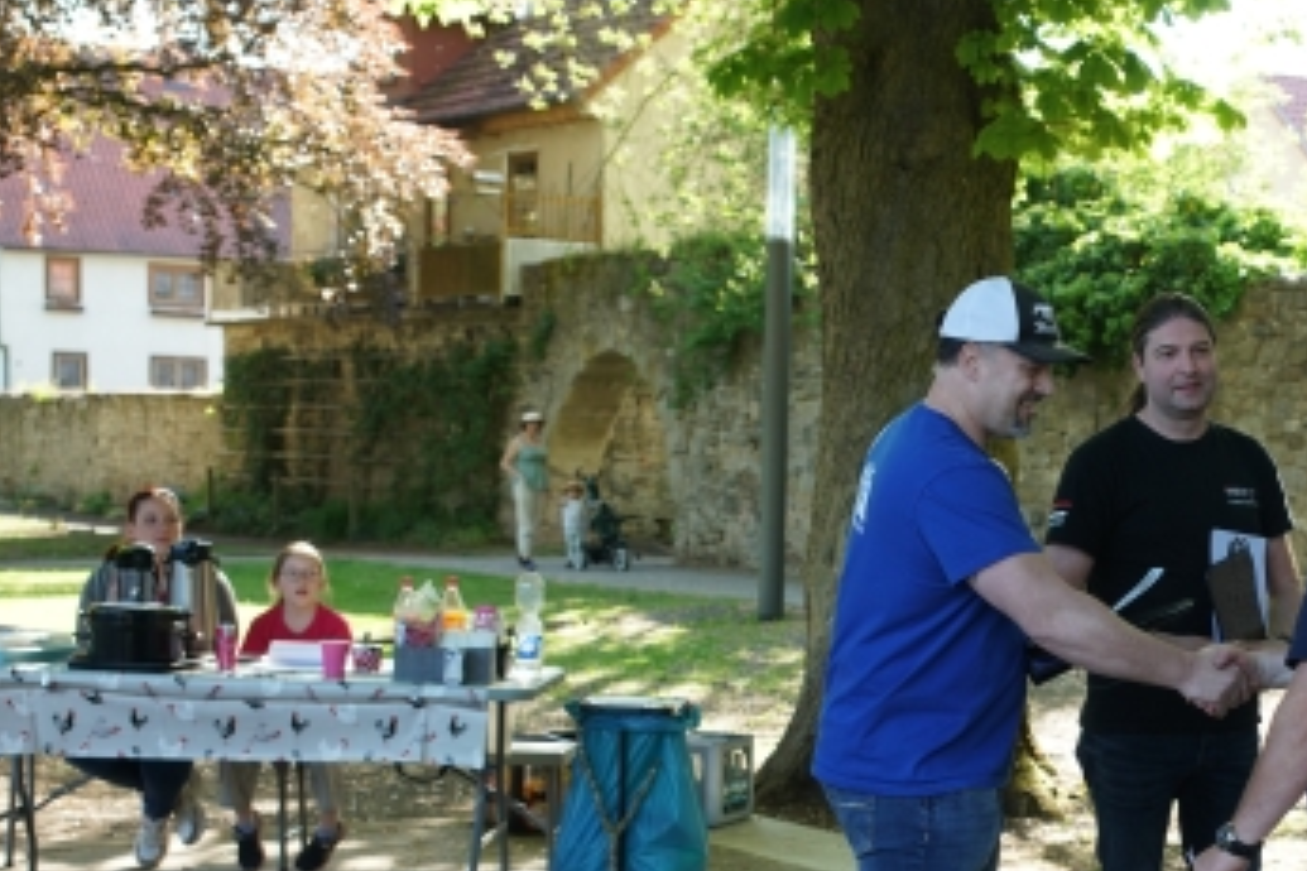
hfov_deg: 27.4
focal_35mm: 71
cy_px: 716
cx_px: 1178
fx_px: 2577
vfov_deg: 19.0
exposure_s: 1/250
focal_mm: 35
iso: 500
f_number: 4.5
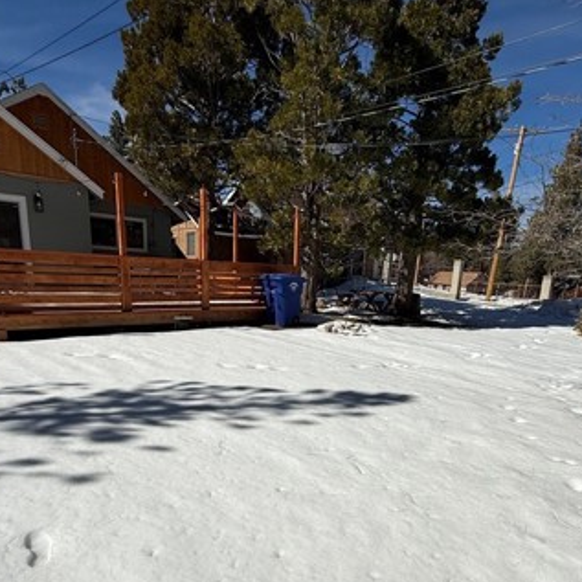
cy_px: 404
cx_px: 299
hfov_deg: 62.9
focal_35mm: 25
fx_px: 476
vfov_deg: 60.9
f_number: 2.2
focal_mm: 2.22
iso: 20
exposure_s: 1/3125
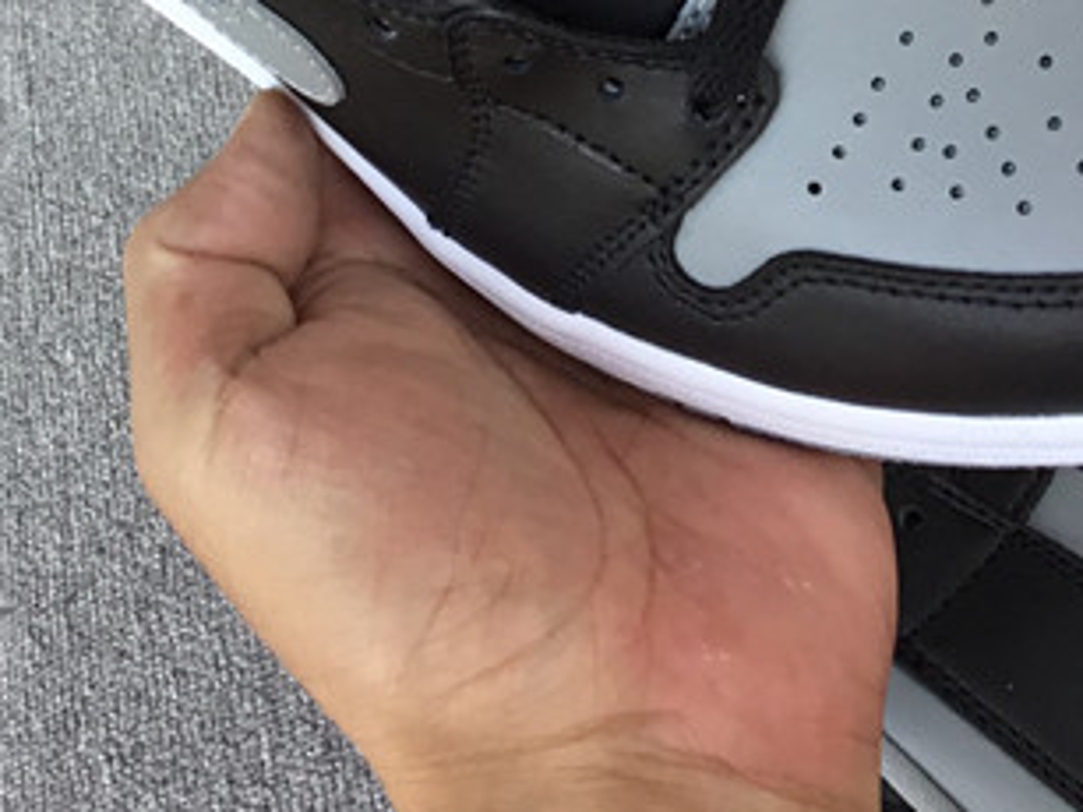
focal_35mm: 91
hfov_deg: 21.5
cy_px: -231
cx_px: 455
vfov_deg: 15.5
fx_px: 2846
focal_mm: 3.3
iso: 40
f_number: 2.4
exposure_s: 1/100
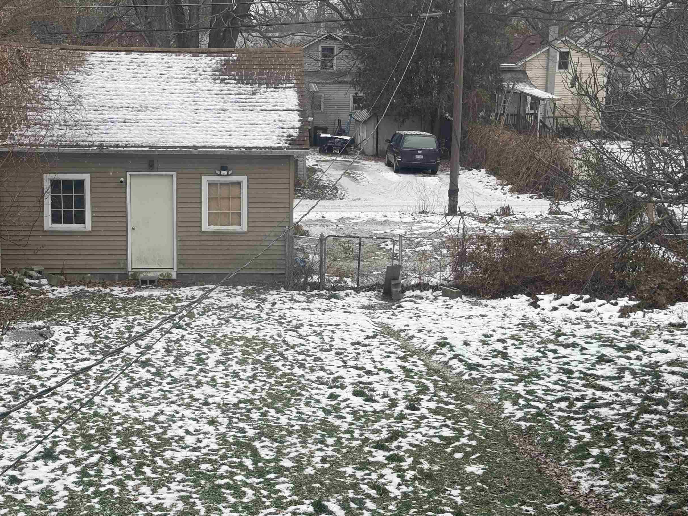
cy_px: 285
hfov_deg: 31.6
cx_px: 277
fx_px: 1212
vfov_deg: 24.0
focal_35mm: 61
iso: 50
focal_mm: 6.76
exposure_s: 1/147
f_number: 1.78
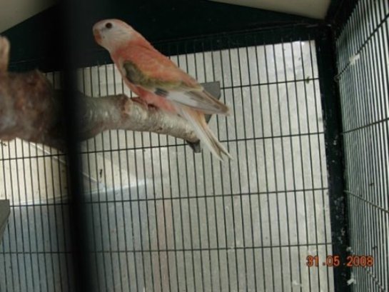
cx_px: 194
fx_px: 405
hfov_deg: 51.3
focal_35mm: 36
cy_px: 146
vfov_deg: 39.7
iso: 50
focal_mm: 7.5
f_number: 3.8
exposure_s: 1/108
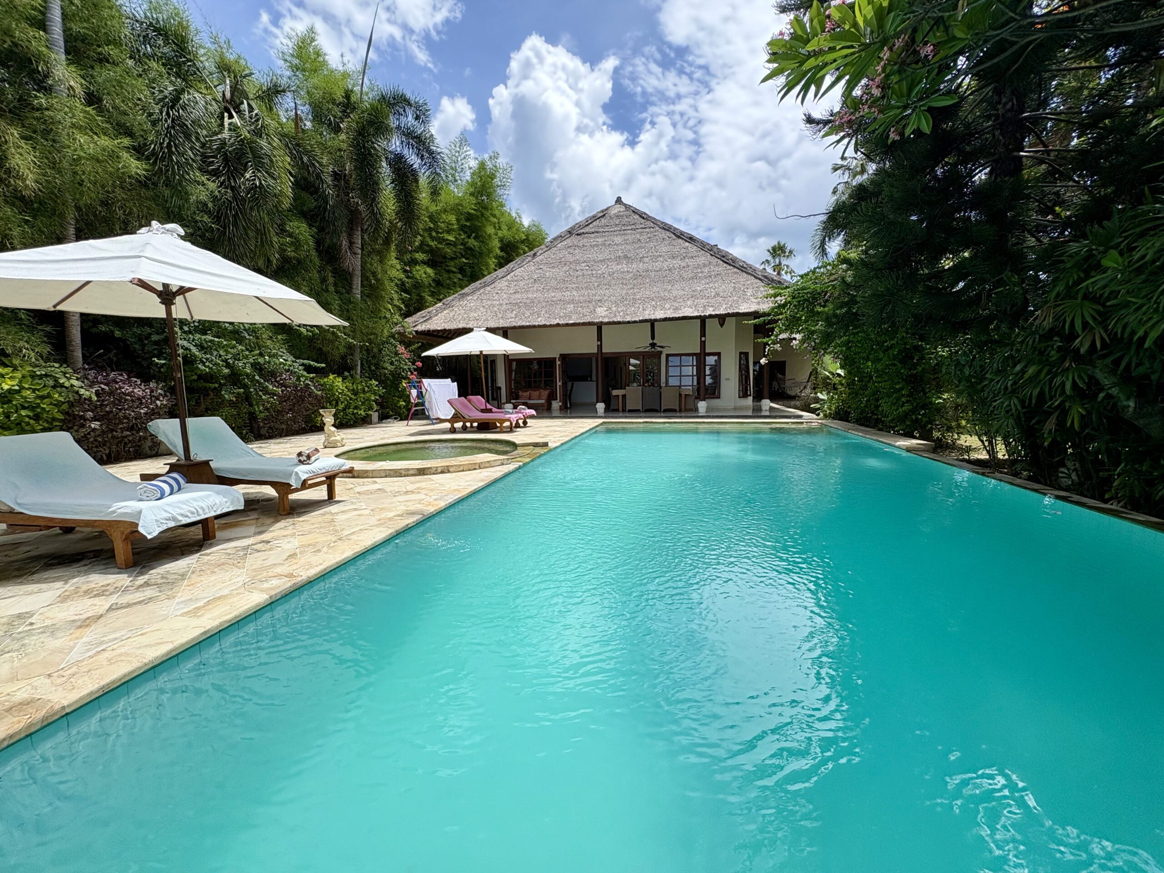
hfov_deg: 102.1
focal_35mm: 14
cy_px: 436
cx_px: 582
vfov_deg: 85.7
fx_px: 471
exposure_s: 1/1323
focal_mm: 2.22
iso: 64
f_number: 2.2
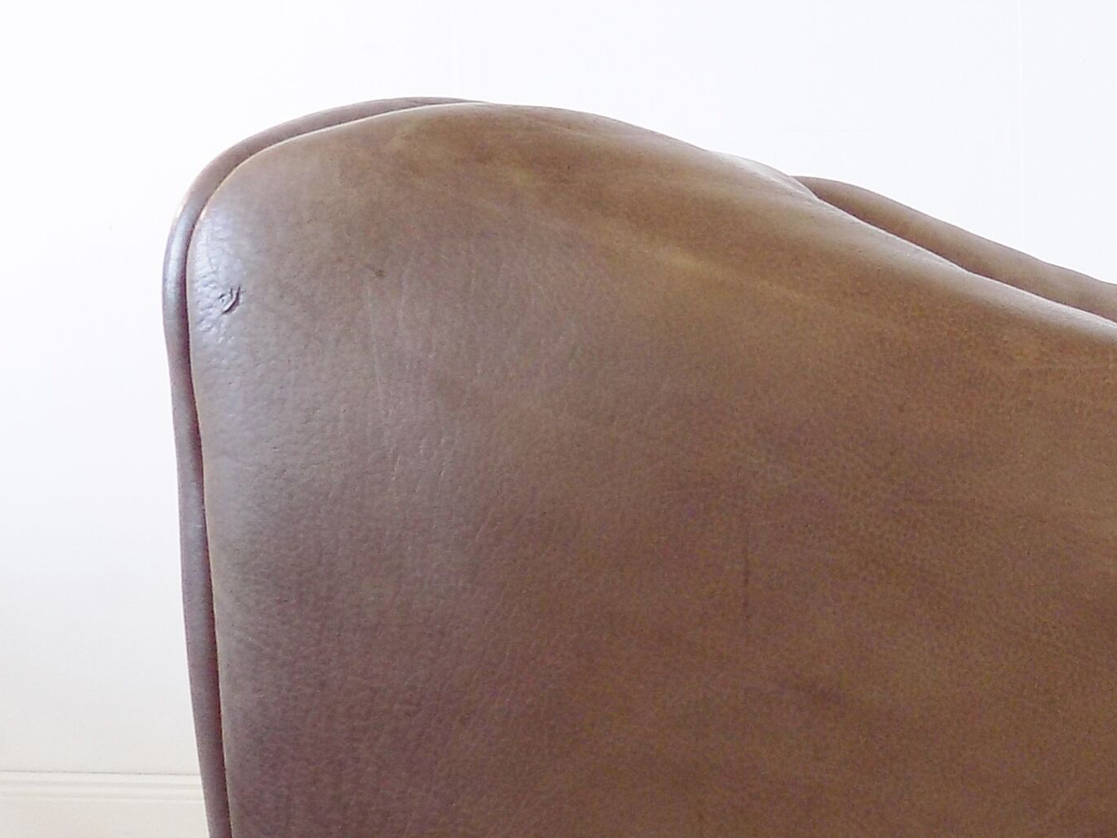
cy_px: 660
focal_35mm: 61
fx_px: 1969
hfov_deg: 28.5
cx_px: 1255
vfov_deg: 23.7
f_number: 3.1
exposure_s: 1/30
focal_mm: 4
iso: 125
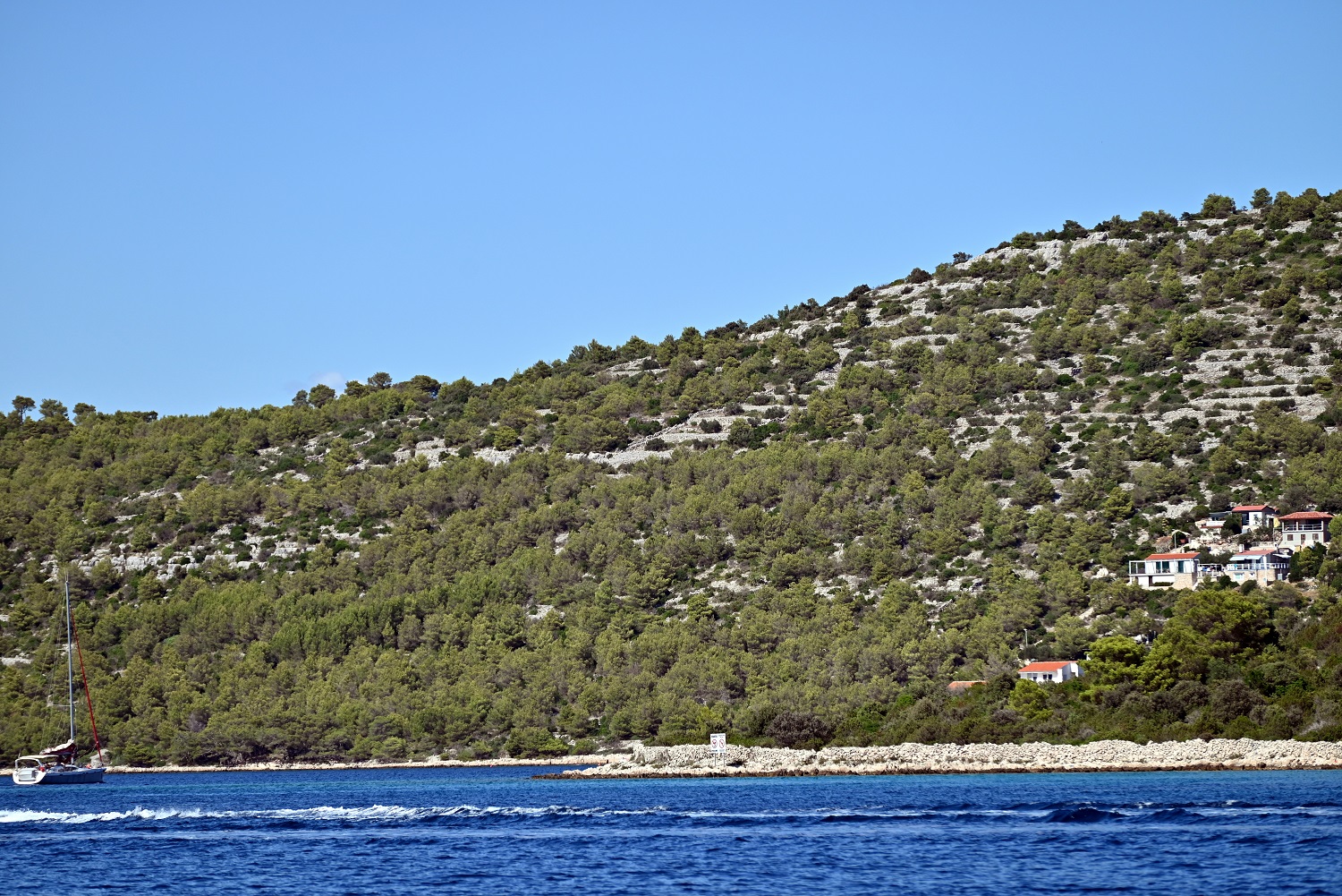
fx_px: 7271
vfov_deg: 7.0
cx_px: 671
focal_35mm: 195
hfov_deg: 10.5
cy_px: 448
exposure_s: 1/2500
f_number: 5.3
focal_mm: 195
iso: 250
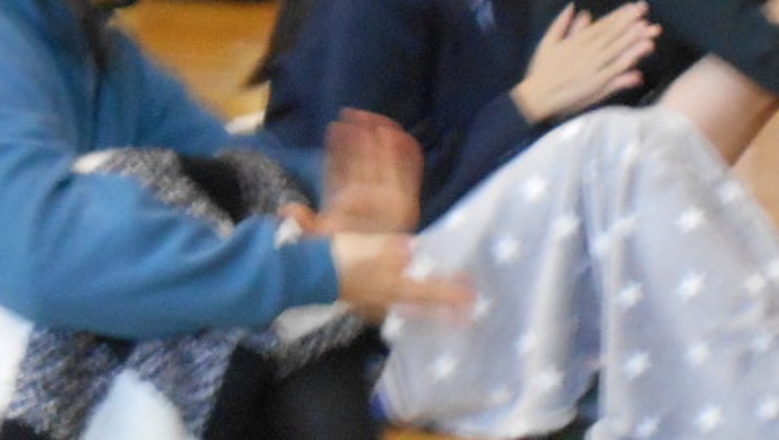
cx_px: 286
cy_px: 236
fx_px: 3990
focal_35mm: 193
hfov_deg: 11.1
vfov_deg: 6.3
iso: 400
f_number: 4.2
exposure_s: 1/15
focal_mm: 7.7
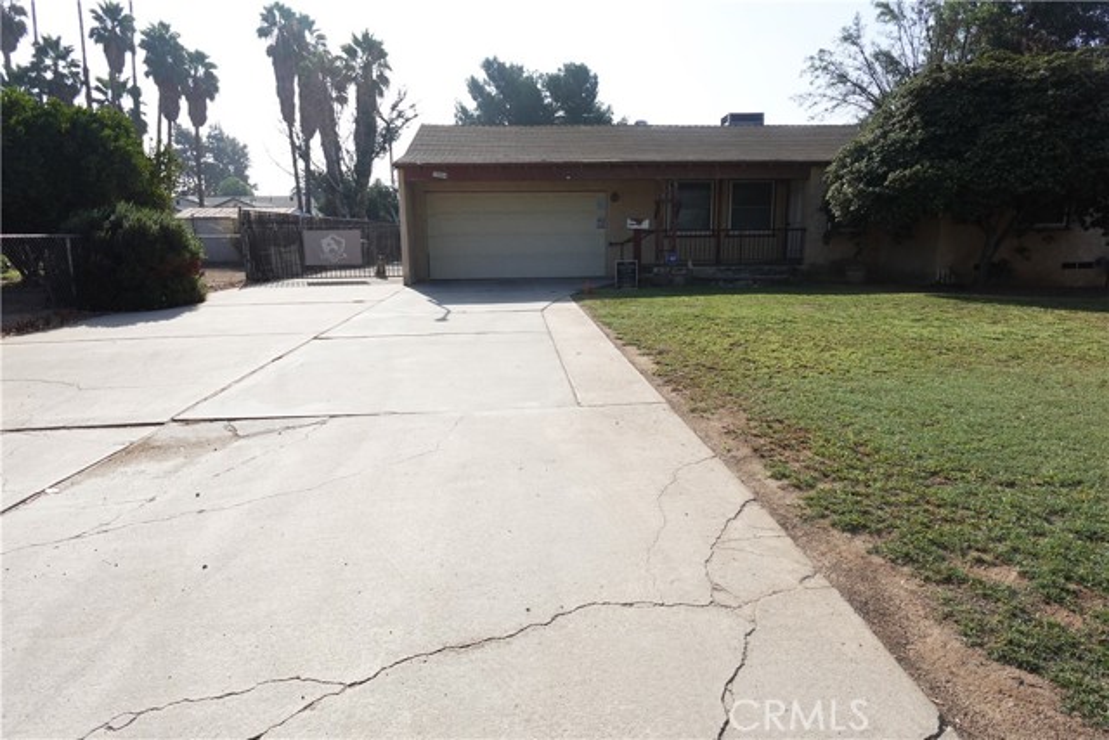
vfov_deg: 62.0
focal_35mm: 20
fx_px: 616
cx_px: 554
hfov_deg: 84.0
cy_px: 370
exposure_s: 1/3200
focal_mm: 7.6
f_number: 2
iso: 125
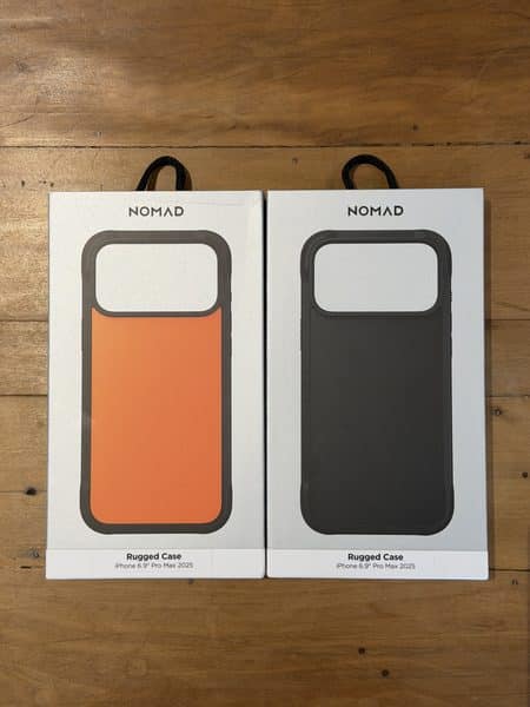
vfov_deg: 39.7
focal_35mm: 48
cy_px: 354
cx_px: 265
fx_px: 980
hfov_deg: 30.3
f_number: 1.78
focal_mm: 6.76
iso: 160
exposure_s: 1/60
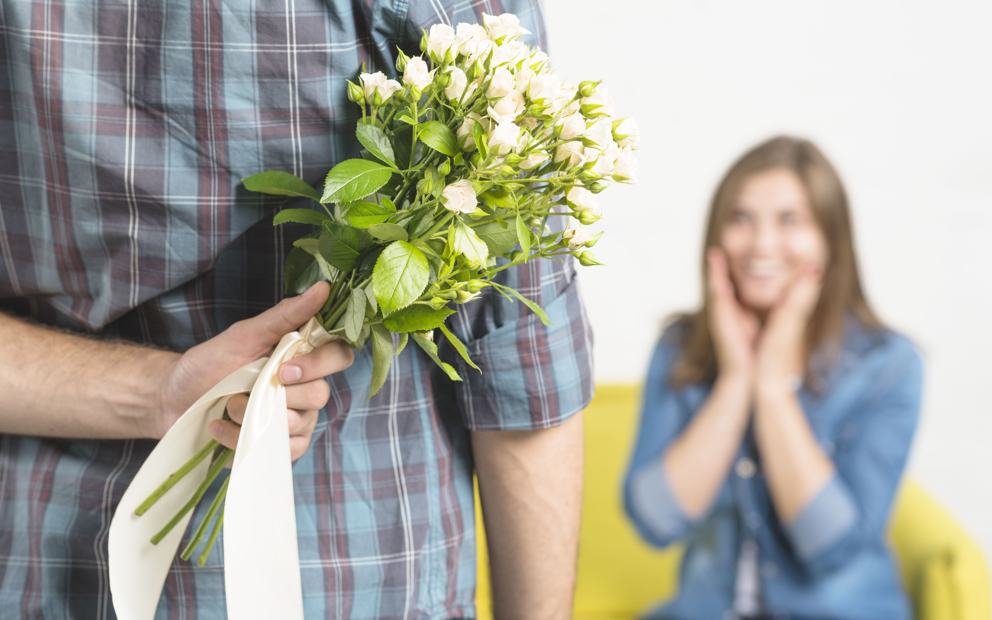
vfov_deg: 15.0
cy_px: 291
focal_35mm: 87
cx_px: 496
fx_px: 2352
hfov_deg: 23.8
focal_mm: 85
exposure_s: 1/160
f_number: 4.5
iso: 250
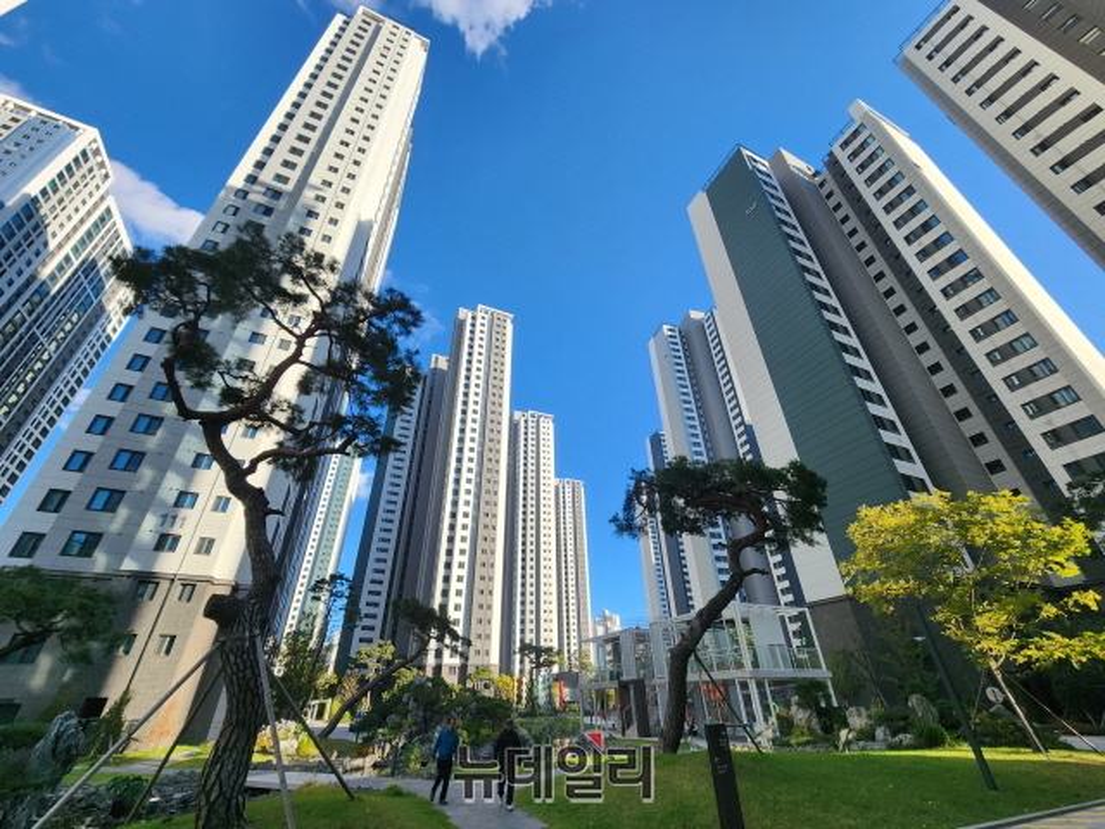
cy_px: 414
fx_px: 415
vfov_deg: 89.9
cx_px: 552
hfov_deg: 106.2
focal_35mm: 13
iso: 50
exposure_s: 1/997
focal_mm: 2.2
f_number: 2.2
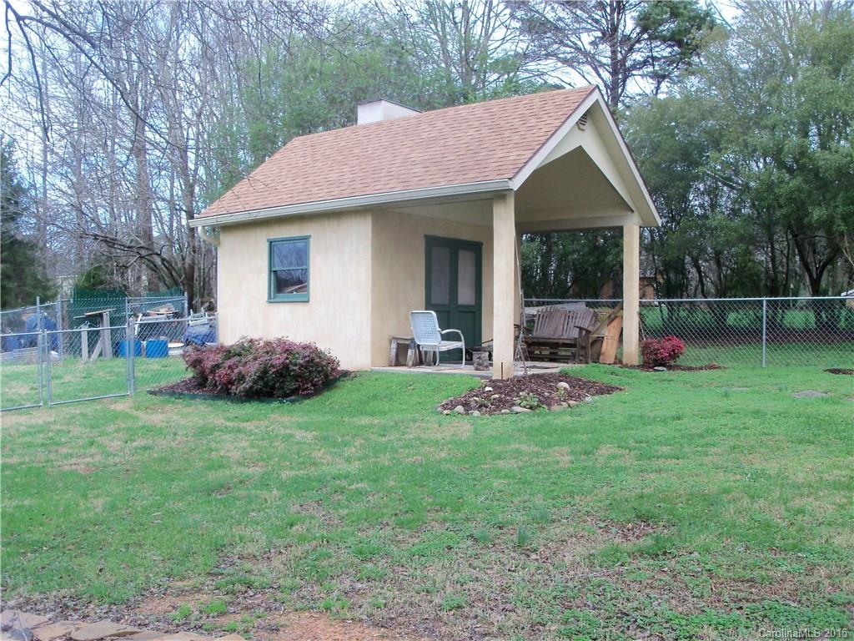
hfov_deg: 52.6
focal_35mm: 35
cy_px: 320
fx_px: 863
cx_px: 427
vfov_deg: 40.7
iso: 80
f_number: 3
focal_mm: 6.3
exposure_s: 1/125
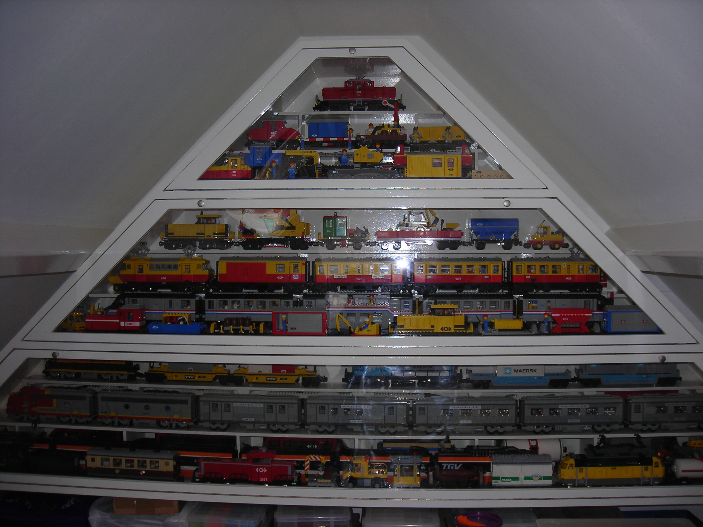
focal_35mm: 38
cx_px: 352
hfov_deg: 49.0
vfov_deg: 37.7
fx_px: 772
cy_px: 264
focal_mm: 6.3
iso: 50
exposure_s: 1/60.1
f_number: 3.2
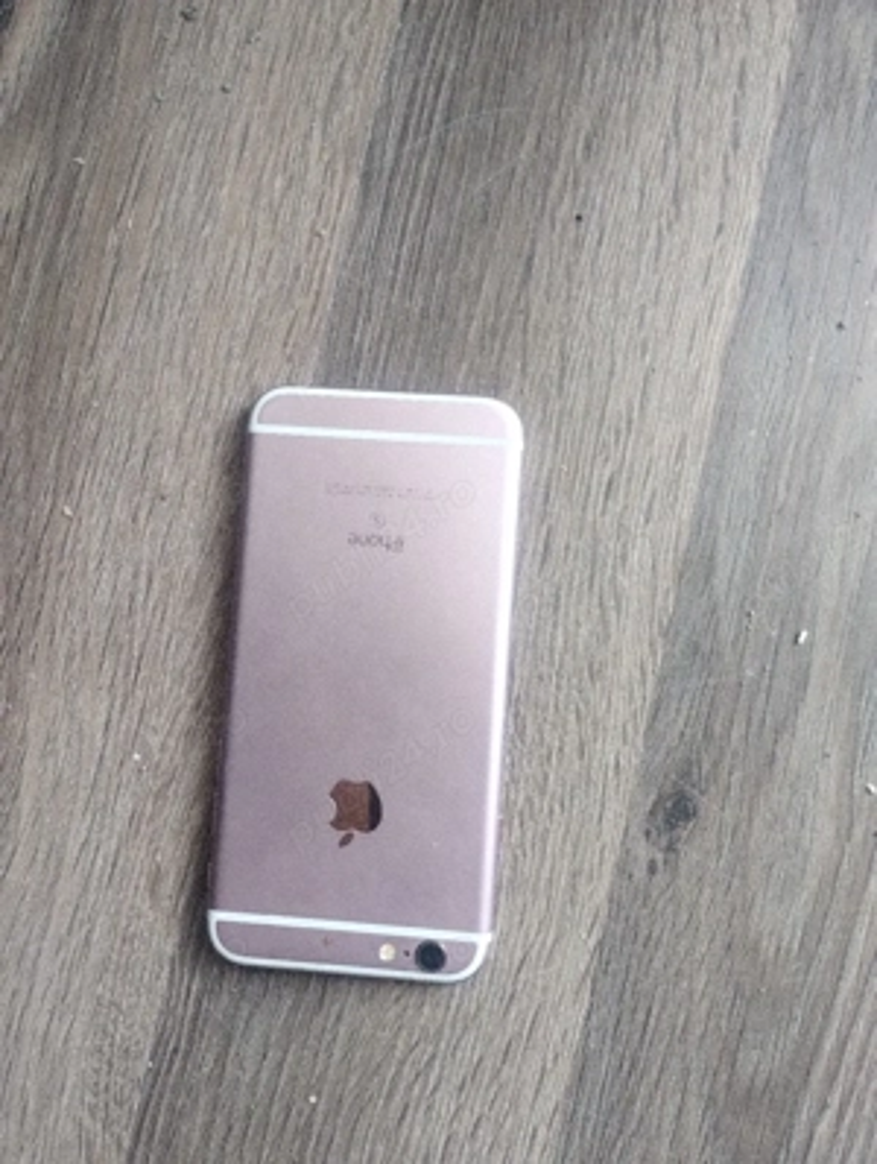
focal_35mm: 28
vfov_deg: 63.4
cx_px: 438
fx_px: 943
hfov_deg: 49.9
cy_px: 582
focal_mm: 4.27
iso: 606
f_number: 1.8
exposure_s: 1/33
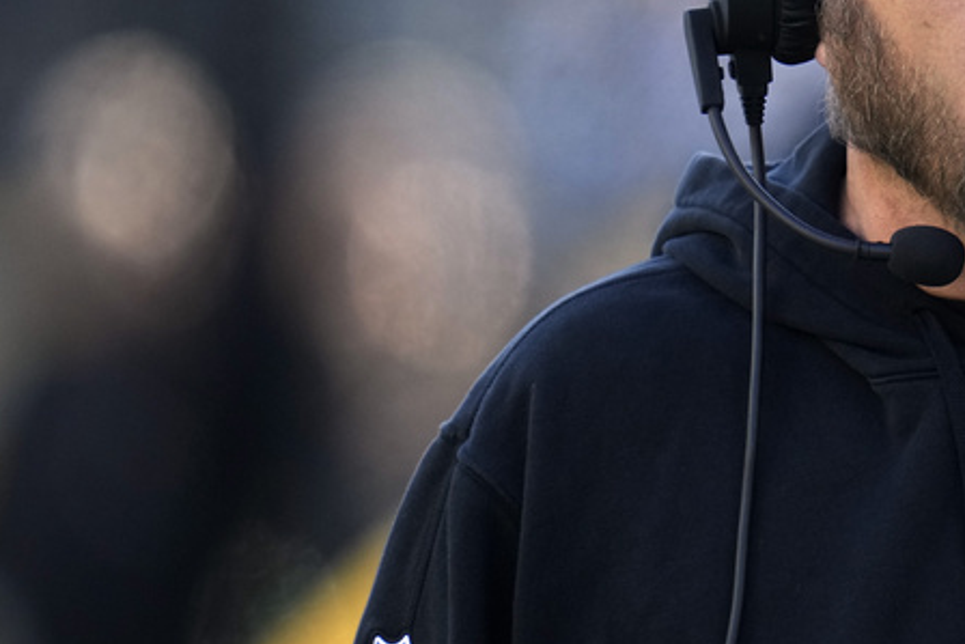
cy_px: 234
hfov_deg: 1.6
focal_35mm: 1280
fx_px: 34320
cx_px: 1071
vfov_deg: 1.1
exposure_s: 1/2000
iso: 2500
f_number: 4
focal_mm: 560
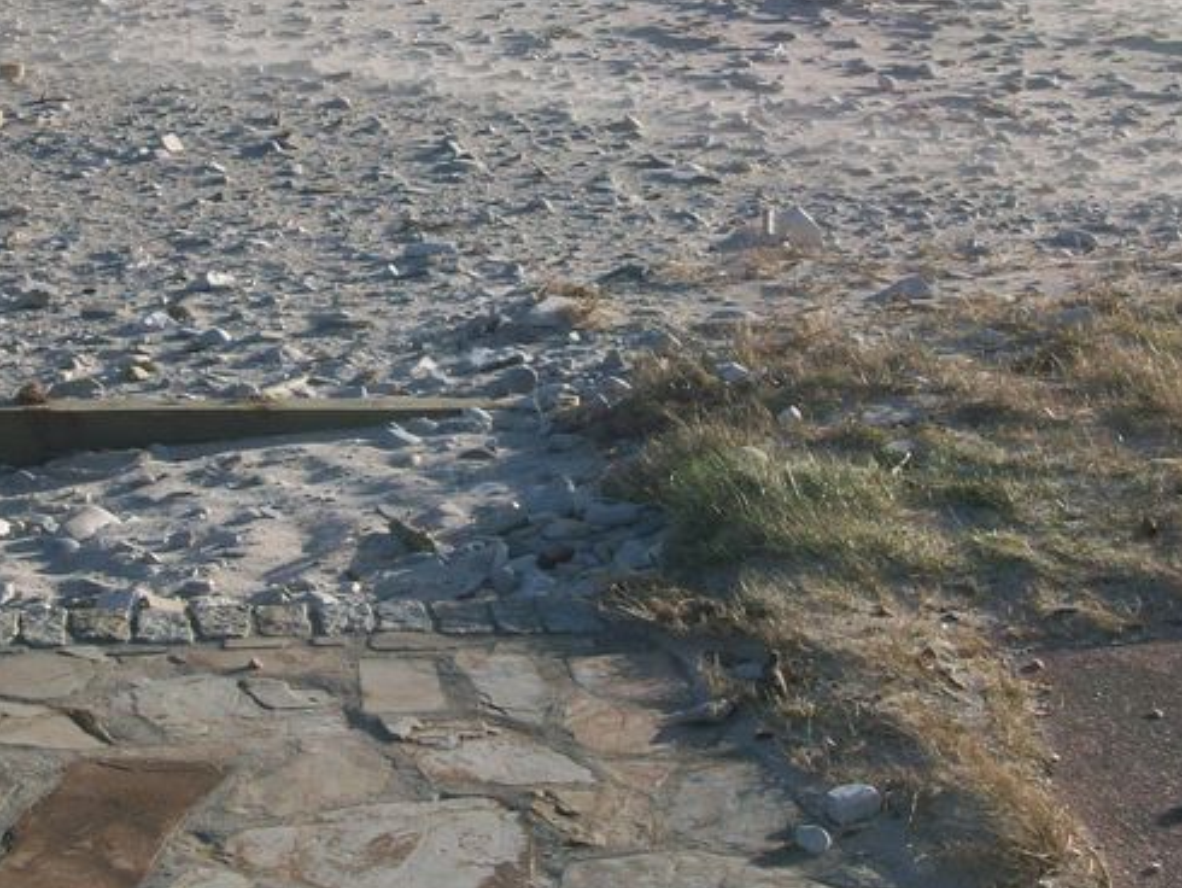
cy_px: 99
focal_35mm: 71
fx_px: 2426
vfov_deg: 20.3
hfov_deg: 27.3
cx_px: 495
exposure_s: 1/344
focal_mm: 5.7
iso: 64
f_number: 5.5
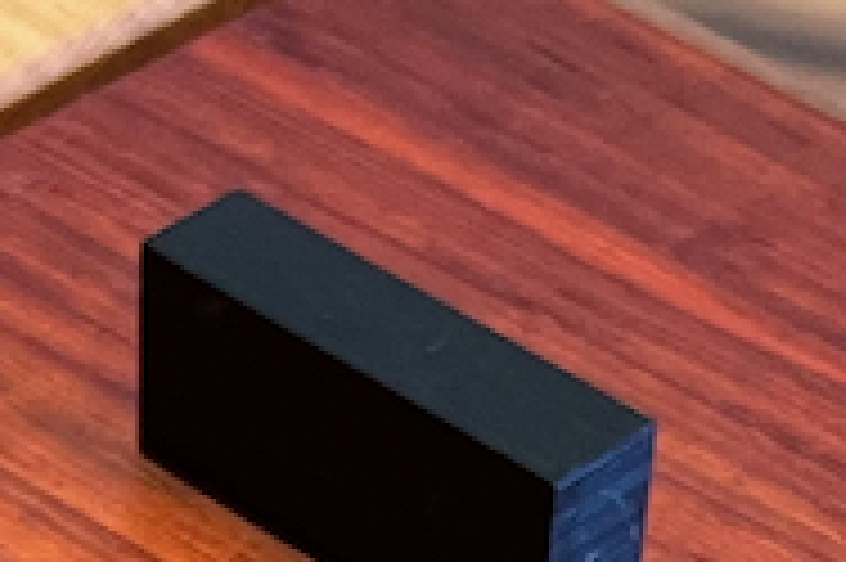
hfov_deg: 11.1
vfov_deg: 6.8
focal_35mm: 184
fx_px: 4320
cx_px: 32
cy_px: 1578
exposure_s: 1/50
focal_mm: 5.7
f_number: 1.5
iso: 200
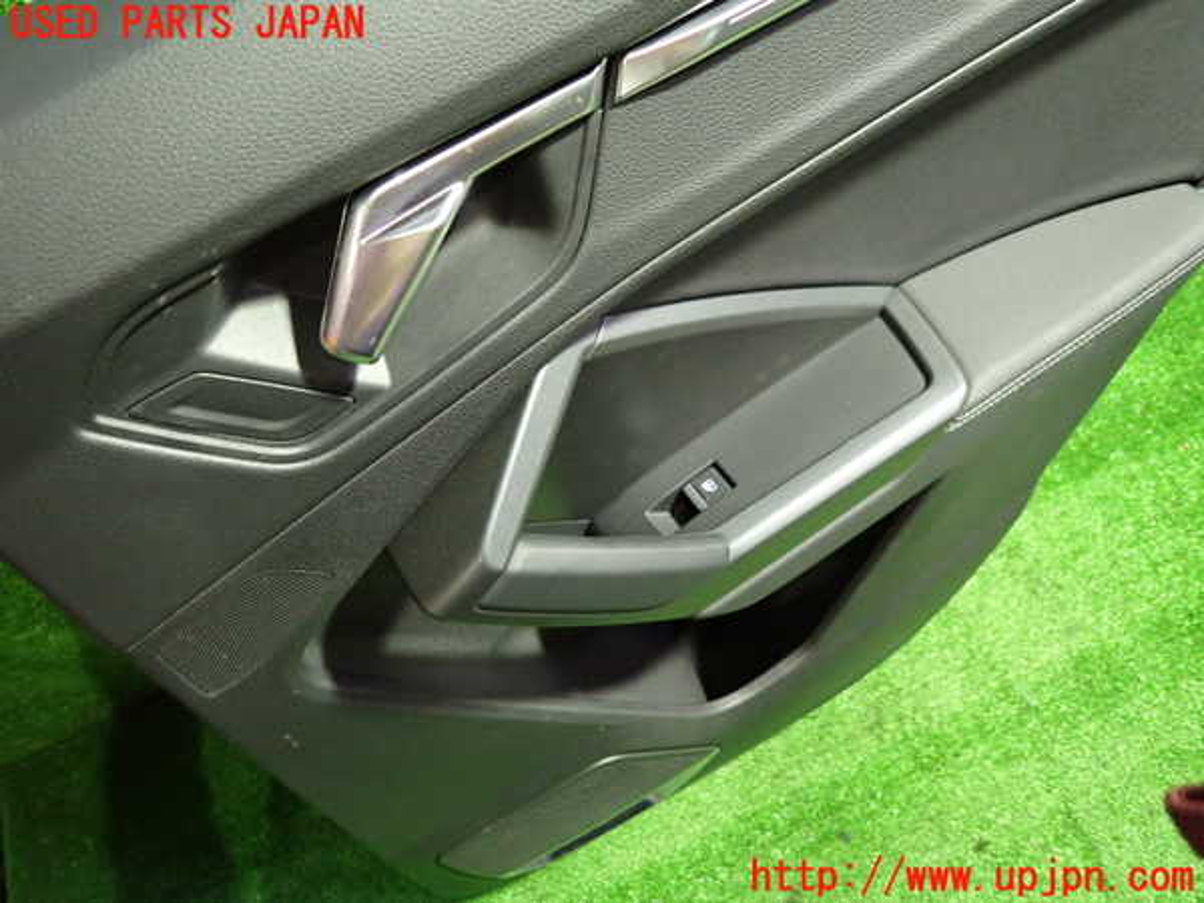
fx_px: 870
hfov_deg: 69.4
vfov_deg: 54.9
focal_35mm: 25
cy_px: 452
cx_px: 602
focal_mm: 4.5
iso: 800
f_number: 2
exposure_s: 1/30
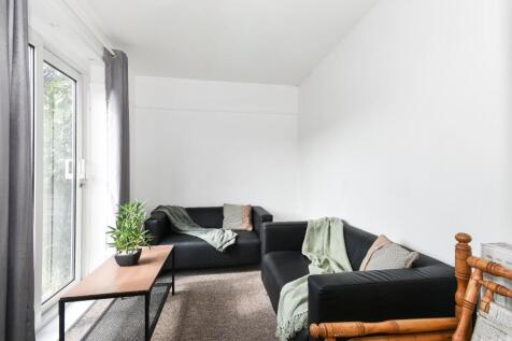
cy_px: 170
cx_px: 256
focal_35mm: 16
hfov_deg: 95.0
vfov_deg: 72.0
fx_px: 235
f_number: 9
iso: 200
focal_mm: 11
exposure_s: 1/50
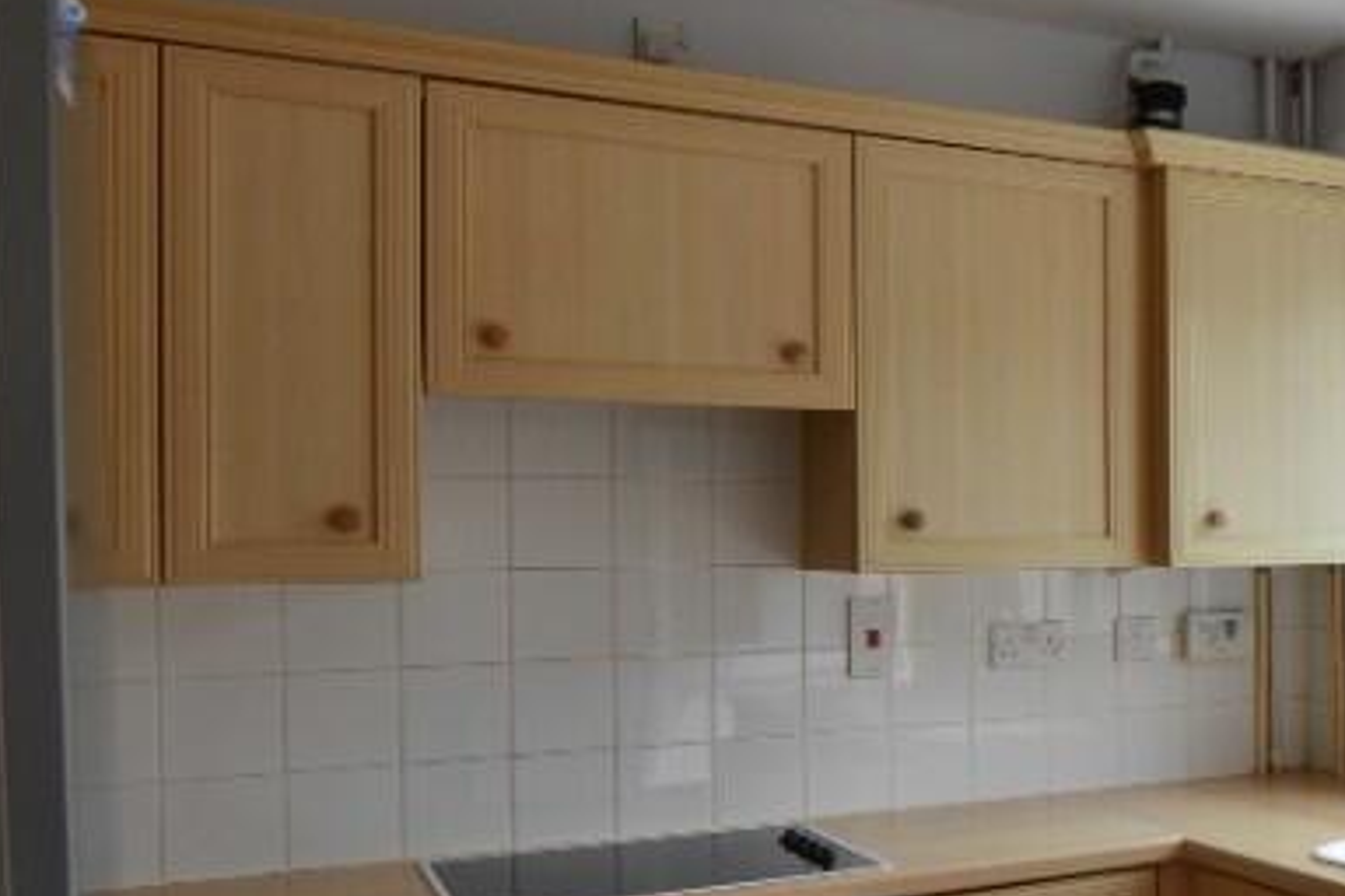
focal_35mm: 40
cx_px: 1412
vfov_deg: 33.1
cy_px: 595
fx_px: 1494
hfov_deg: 40.8
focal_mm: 10
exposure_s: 1/60
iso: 140
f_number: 5.6
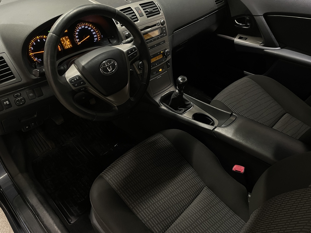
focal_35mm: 26
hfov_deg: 67.3
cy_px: 116
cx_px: 156
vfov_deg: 53.1
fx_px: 234
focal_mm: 4.2
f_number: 1.6
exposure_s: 1/50
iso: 500
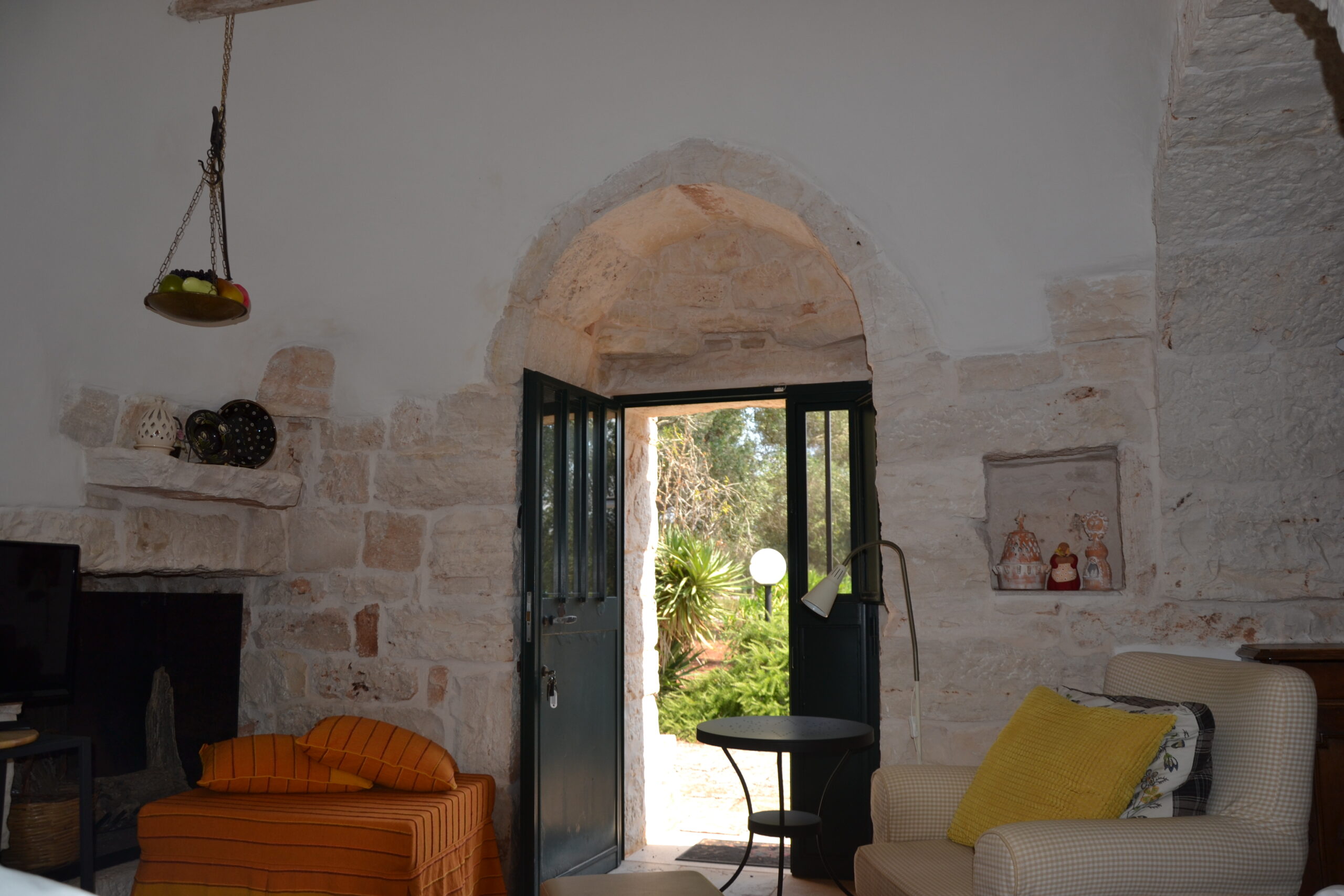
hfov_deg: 67.4
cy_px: 448
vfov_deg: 47.9
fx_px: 1008
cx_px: 672
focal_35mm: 27
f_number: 4
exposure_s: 1/200
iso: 100
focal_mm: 18
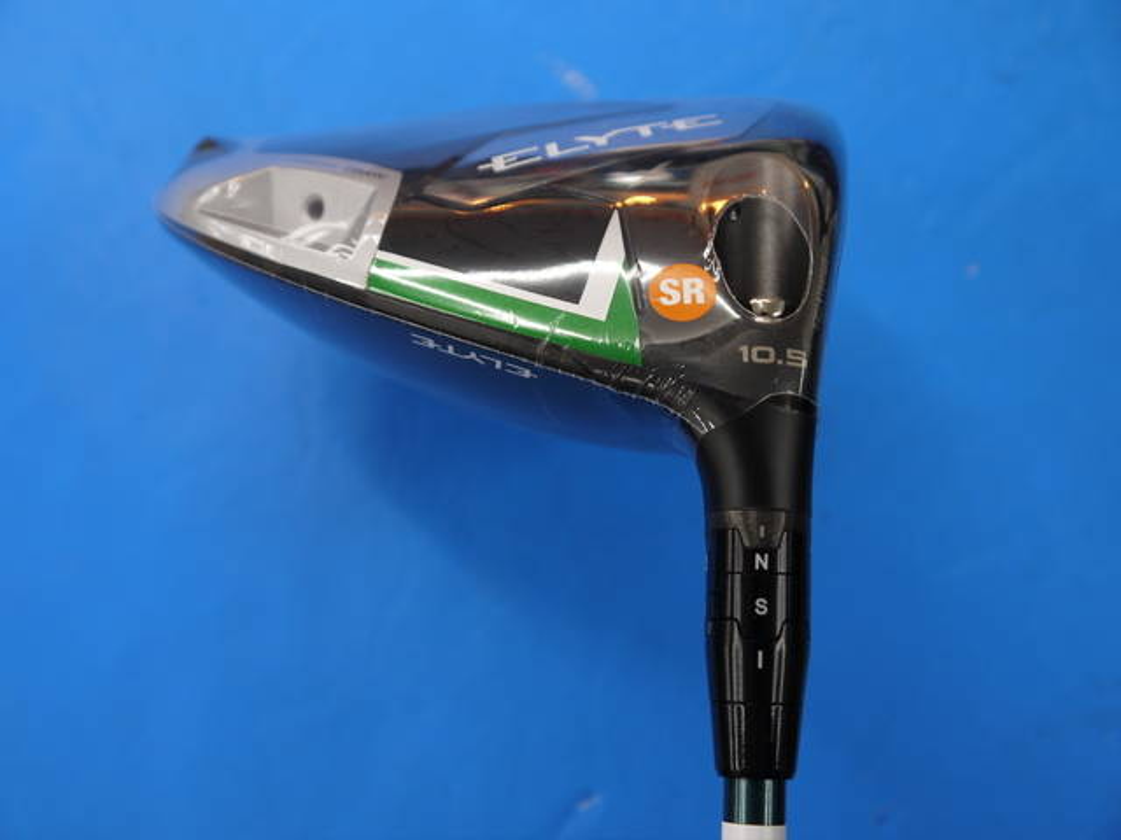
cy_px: 420
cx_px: 560
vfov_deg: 31.5
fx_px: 1490
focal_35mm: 46
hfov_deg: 41.2
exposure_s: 1/60
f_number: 4.4
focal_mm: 23
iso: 160
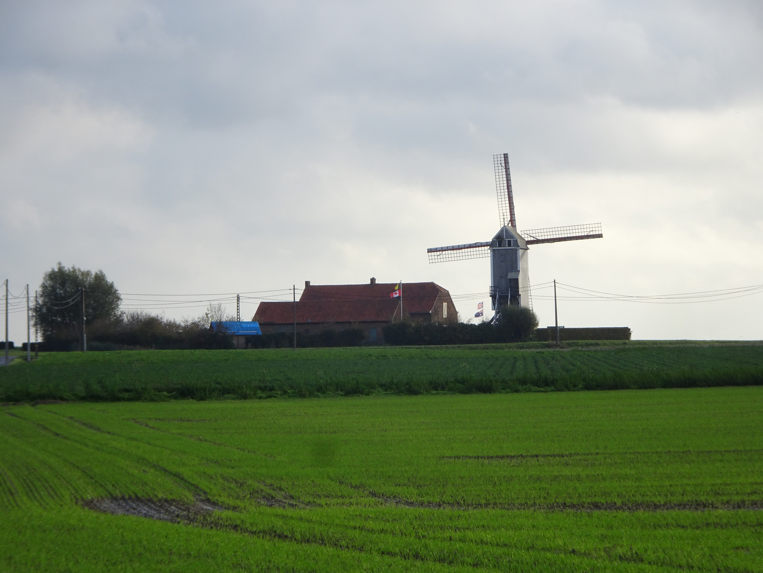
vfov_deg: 9.3
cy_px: 286
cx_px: 382
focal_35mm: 159
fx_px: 3505
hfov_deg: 12.4
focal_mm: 27.16
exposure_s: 1/250
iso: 80
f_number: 5.6
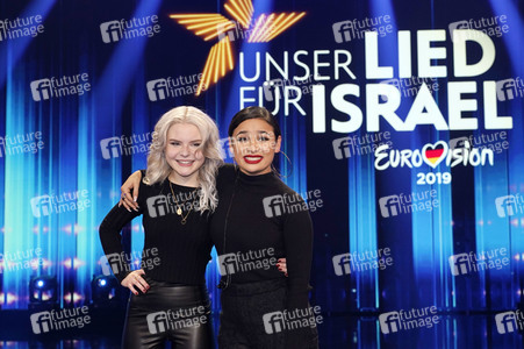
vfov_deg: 23.0
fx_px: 858
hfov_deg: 34.0
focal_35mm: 59
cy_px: 174
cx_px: 262
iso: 1600
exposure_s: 1/160
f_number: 6.3
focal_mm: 59
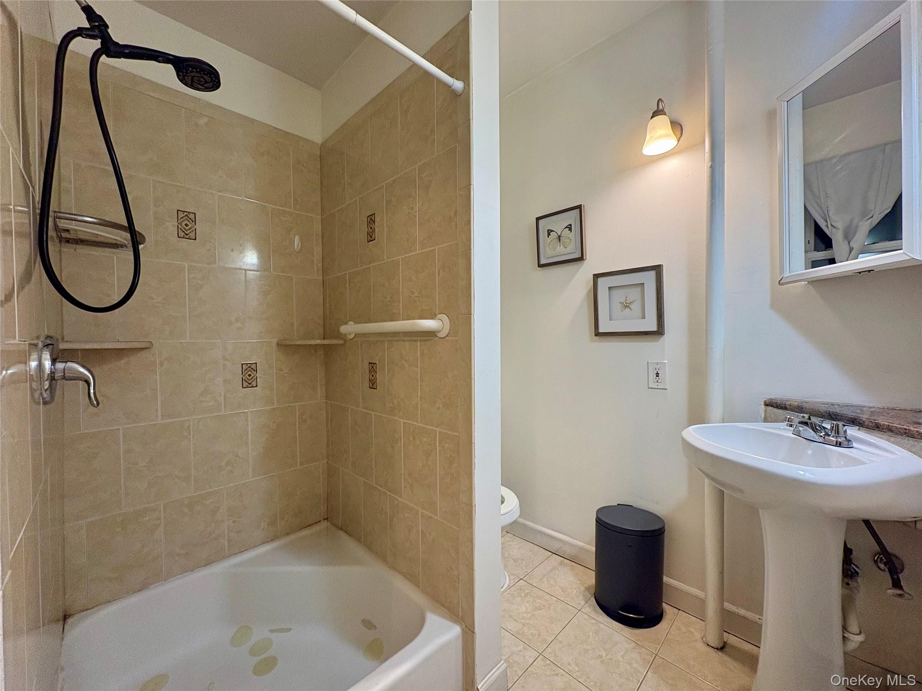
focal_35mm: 14
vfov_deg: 85.7
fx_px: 373
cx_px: 461
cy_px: 346
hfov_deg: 102.1
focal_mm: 2.22
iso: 160
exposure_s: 1/60
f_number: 2.2
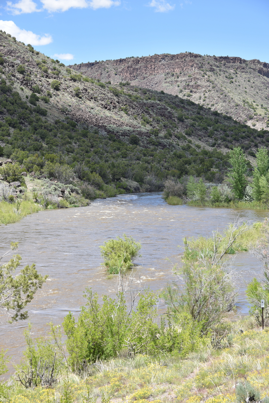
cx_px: 134
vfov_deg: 24.8
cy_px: 202
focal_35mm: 82
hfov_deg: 16.7
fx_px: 919
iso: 100
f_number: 7.1
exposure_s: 1/200
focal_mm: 82
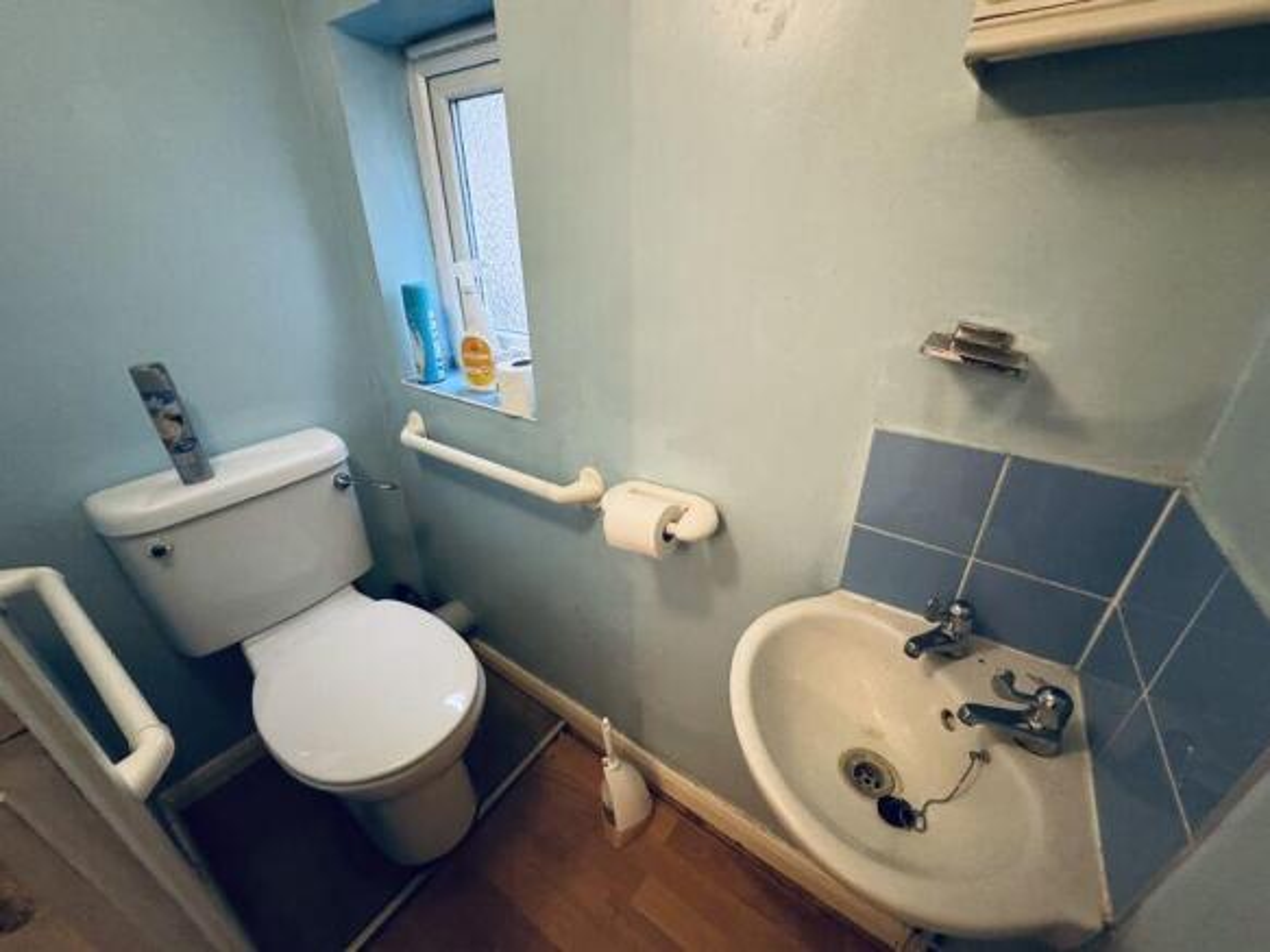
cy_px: 476
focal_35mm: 14
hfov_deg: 102.1
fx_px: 514
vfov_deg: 85.7
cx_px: 635
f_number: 2.2
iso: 1000
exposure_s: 1/50
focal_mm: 2.22
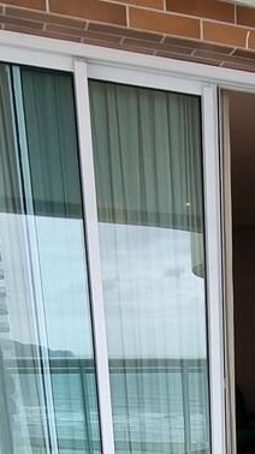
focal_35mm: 54
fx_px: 651
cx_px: 301
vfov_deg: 31.1
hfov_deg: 20.8
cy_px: 572
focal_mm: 1.74
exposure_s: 1/120
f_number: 2.2
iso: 50
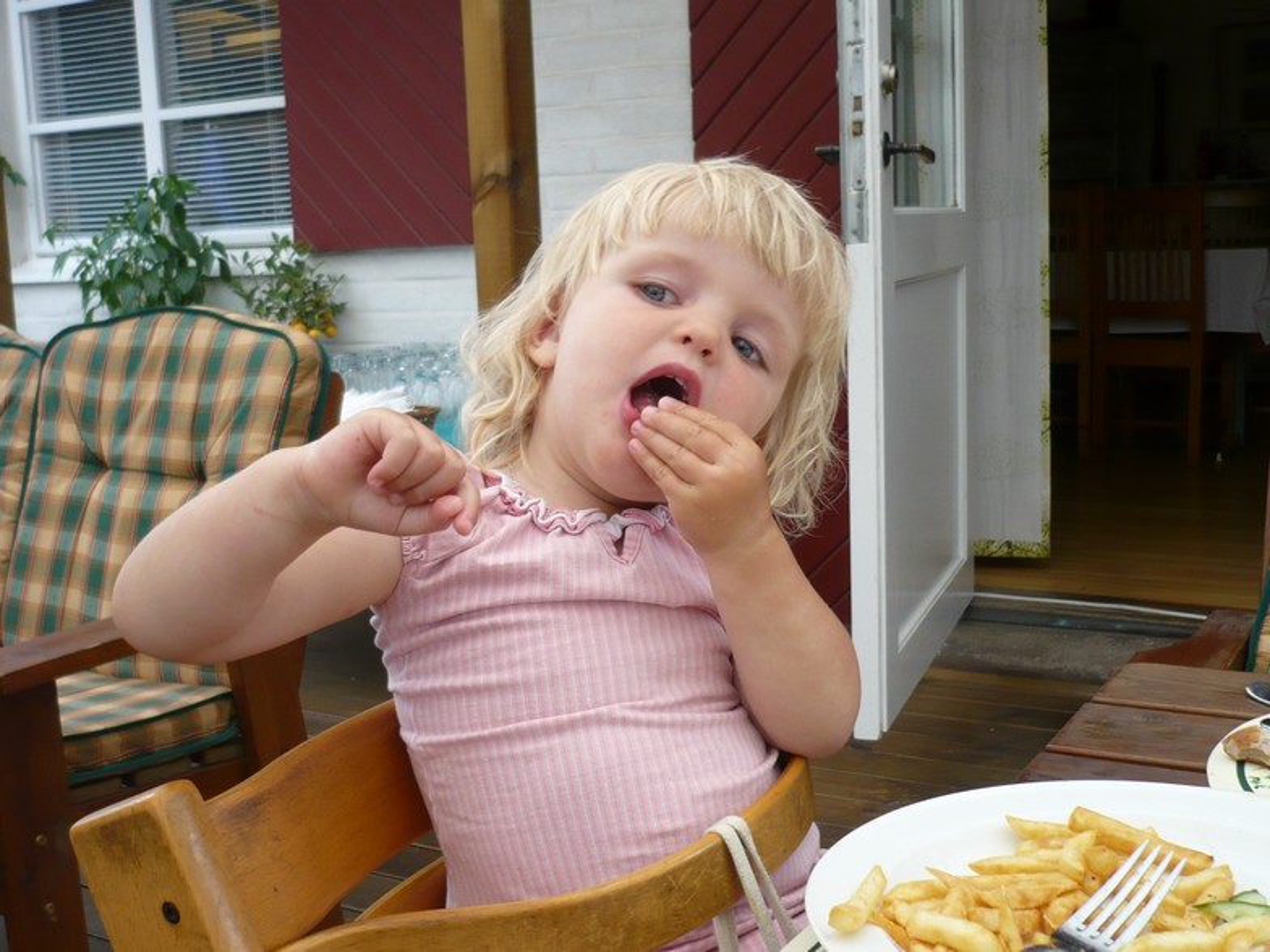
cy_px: 476
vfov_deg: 32.9
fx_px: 1614
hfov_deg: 42.9
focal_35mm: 44
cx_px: 635
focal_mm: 6
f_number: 2.9
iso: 100
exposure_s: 1/60
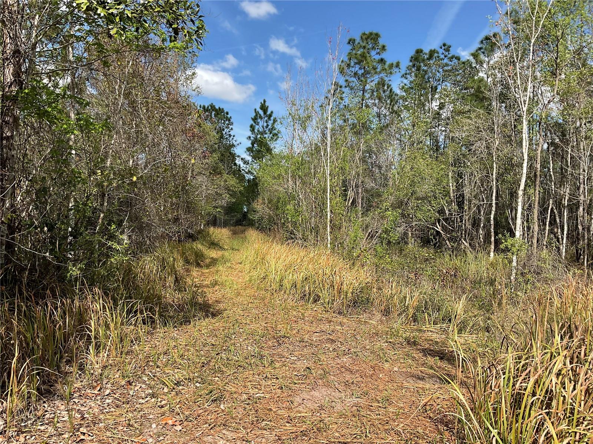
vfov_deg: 48.2
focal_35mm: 29
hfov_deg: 61.7
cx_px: 296
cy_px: 222
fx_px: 497
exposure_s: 1/1412
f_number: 1.8
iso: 16
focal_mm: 3
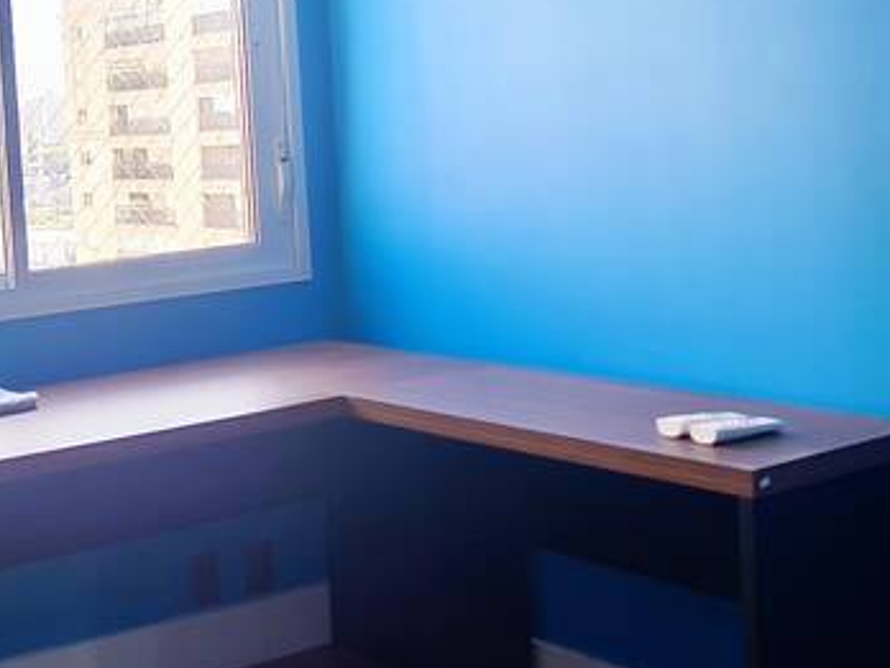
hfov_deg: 29.5
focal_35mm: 62
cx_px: 36
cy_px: 218
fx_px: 1594
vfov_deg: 23.5
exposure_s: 1/40
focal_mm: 1.91
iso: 160
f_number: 2.2
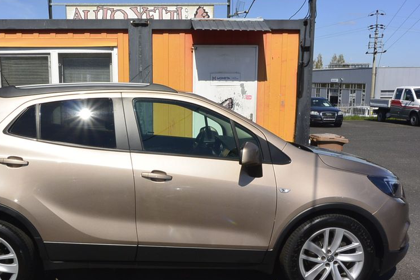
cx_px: 163
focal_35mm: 37
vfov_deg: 35.9
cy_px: 160
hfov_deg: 51.5
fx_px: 432
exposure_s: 1/250
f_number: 13
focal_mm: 10
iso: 160
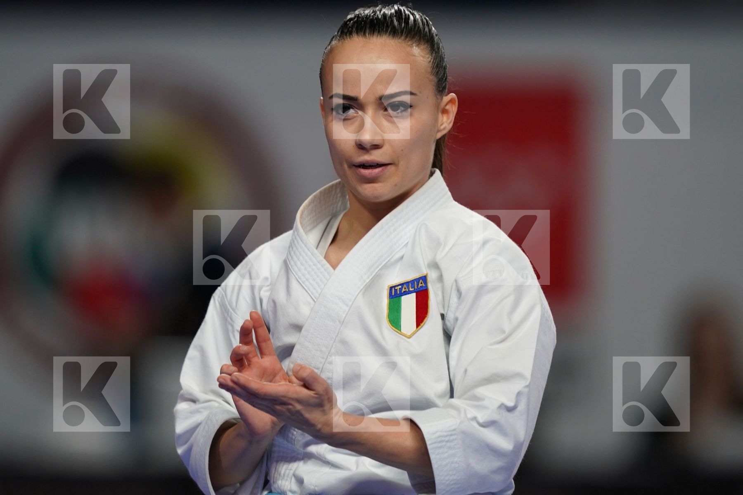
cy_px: 248
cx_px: 372
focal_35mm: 600
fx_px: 12382
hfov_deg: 3.4
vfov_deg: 2.3
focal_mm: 400
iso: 640
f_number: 2.8
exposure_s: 1/500
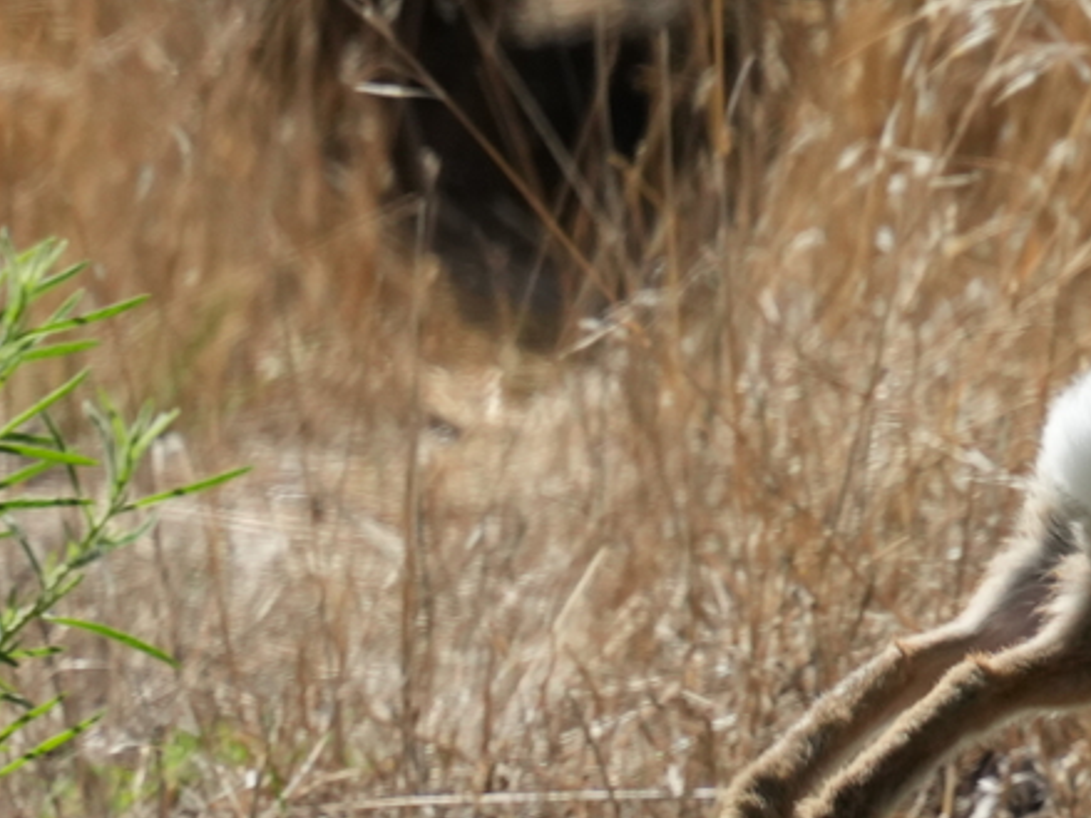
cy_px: 301
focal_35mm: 2838
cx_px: 1335
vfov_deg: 0.5
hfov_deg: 0.7
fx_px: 89421
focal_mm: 600
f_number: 5.6
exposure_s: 1/2000
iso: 800
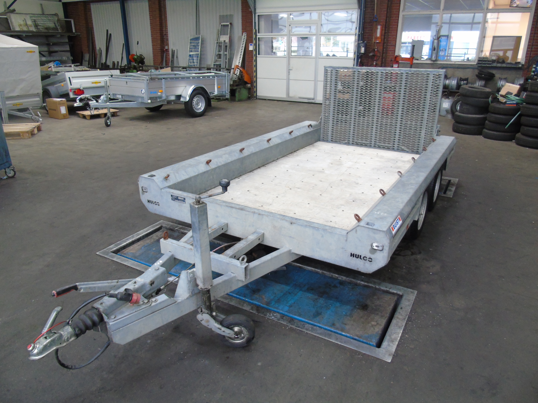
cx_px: 269
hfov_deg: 69.4
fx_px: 389
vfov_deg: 54.9
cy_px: 202
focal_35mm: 25
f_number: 3.4
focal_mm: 4.4
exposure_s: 1/15
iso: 400
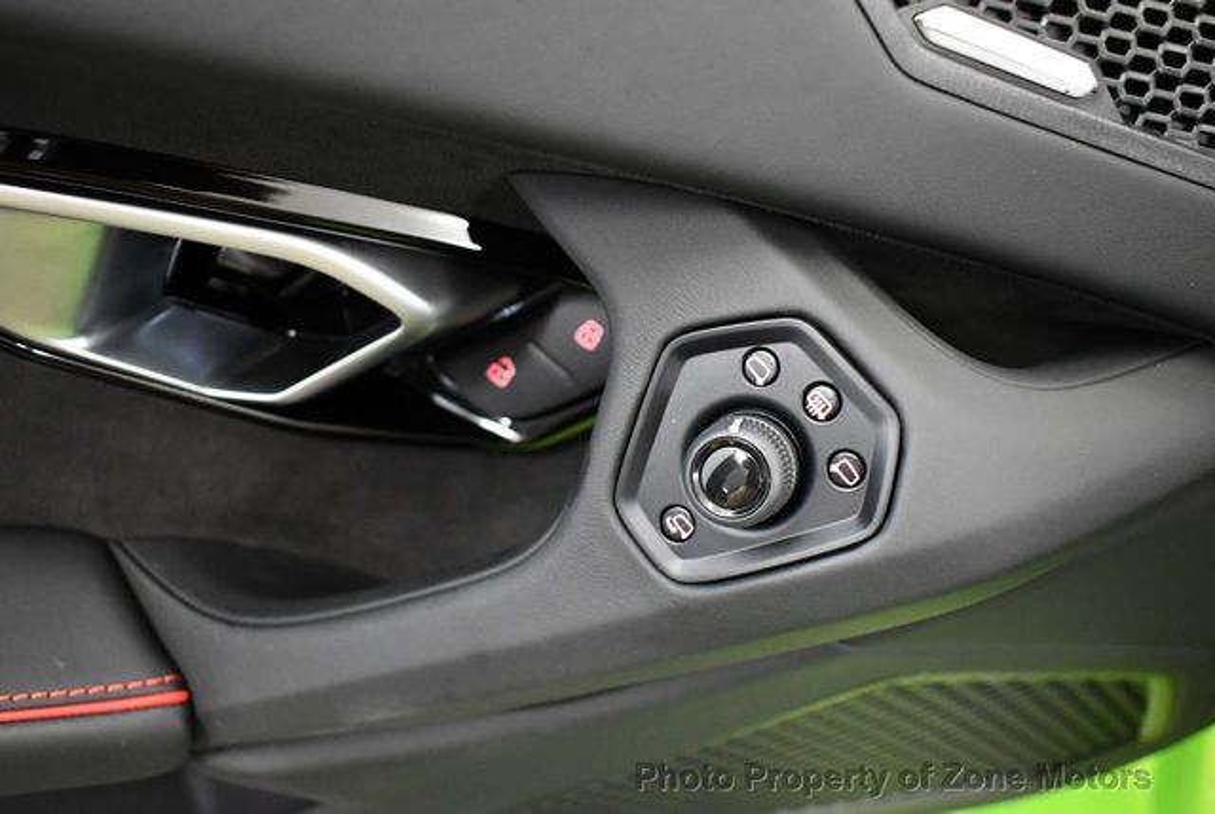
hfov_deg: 53.1
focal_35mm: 36
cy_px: 407
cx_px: 608
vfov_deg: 37.0
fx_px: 1217
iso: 3200
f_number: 3.5
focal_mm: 18
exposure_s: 1/100
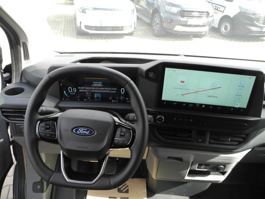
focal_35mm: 28
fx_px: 214
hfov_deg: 63.4
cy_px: 100
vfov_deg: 49.7
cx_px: 132
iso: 100
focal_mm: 6
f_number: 2.8
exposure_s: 1/125
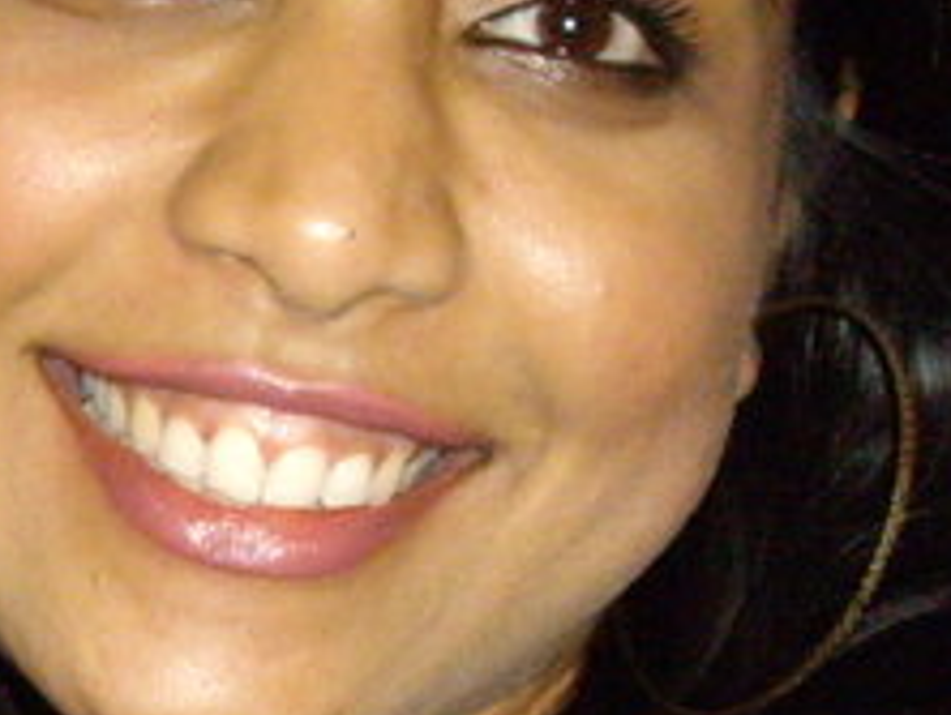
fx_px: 4813
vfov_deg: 8.5
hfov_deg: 11.0
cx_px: -261
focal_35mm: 175
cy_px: 531
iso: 400
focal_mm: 6.2
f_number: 2.7
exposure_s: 1/40
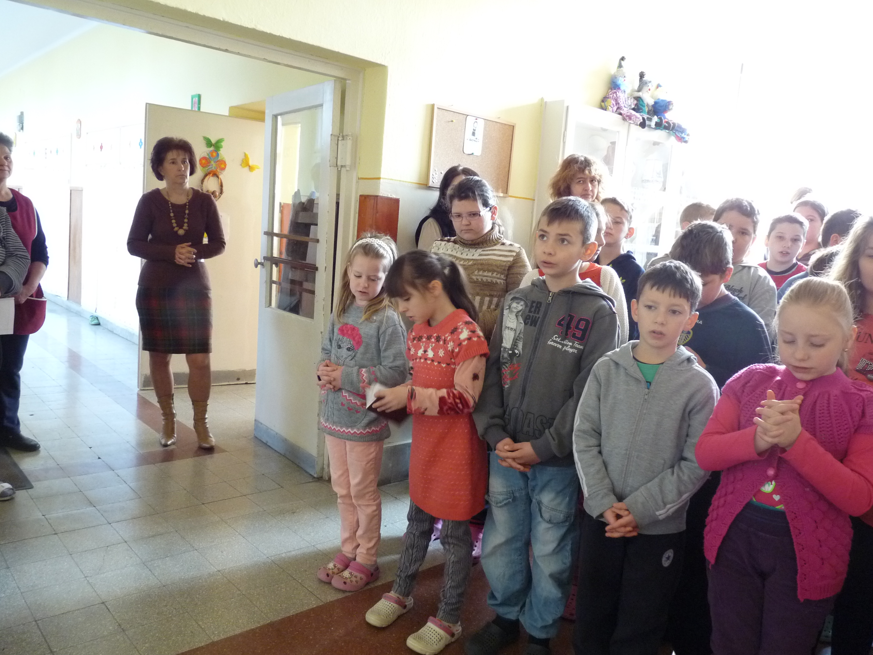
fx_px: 681
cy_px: 328
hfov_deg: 65.3
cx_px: 436
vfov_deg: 51.4
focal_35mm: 27
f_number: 2.8
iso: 400
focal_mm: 4.8
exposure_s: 1/25
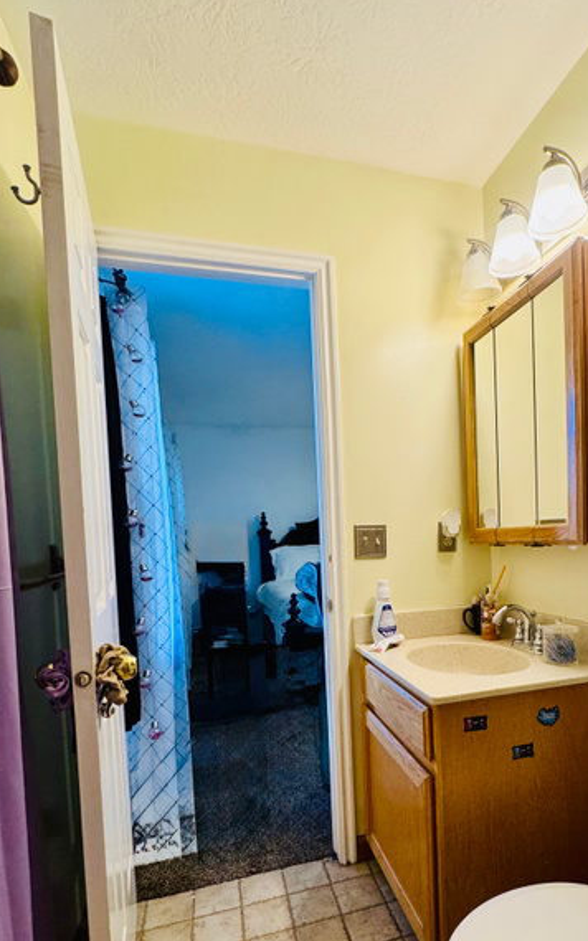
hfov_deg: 58.8
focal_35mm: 20
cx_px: 370
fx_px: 513
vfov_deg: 84.1
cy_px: 560
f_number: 2.2
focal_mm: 2.22
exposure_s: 1/120
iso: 250
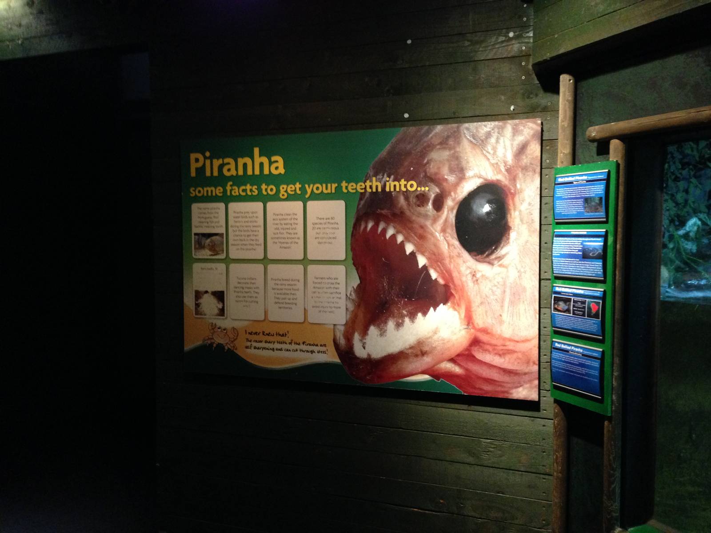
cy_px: 266
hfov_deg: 55.4
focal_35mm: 33
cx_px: 356
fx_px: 678
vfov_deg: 42.9
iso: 400
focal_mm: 4.12
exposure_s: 1/20
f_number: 2.4
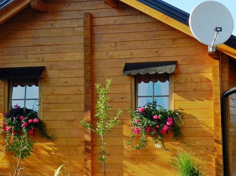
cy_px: 43
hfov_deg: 21.3
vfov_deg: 16.0
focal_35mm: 92
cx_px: 113
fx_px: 627
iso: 160
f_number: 4.4
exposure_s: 1/400
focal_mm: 9.4
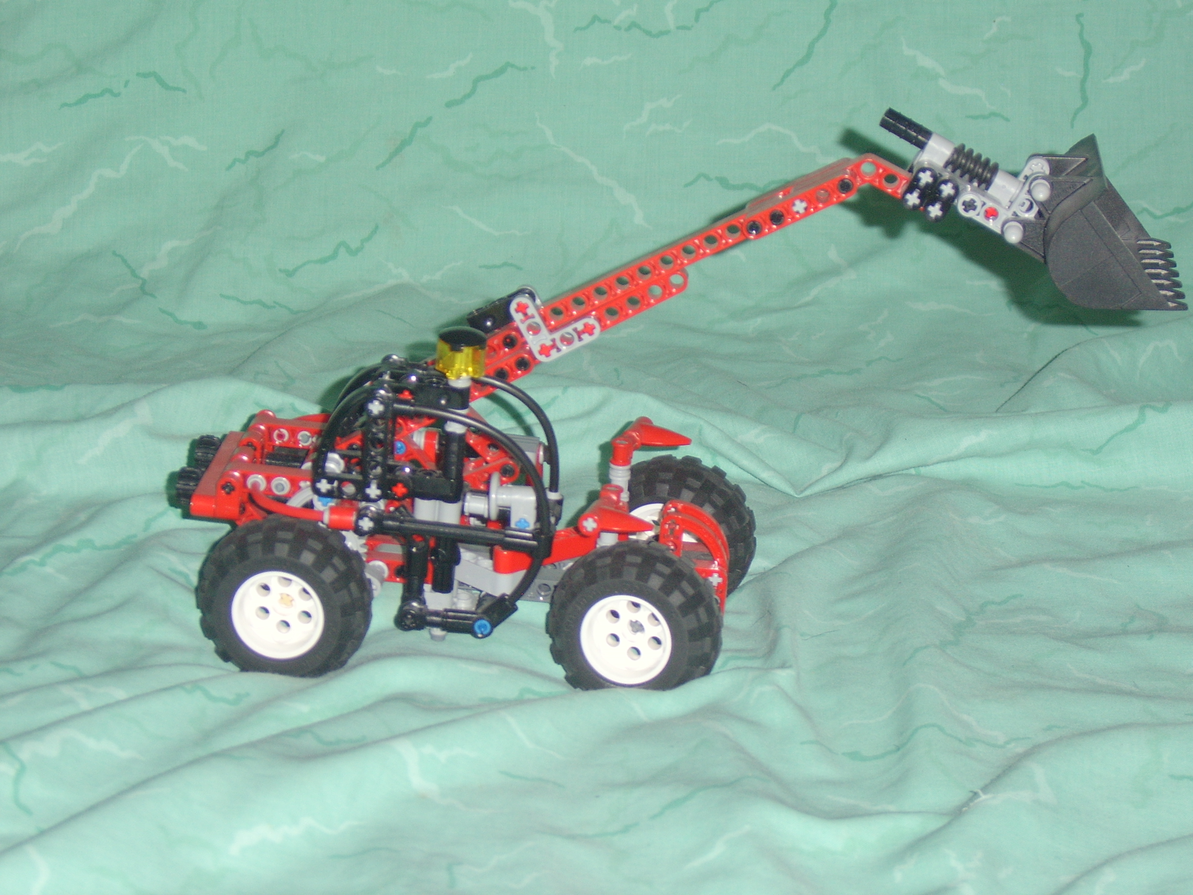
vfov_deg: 18.7
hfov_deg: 24.7
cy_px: 448
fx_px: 2723
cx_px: 596
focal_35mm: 79
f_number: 4.9
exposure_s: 1/60
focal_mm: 20.6
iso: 141
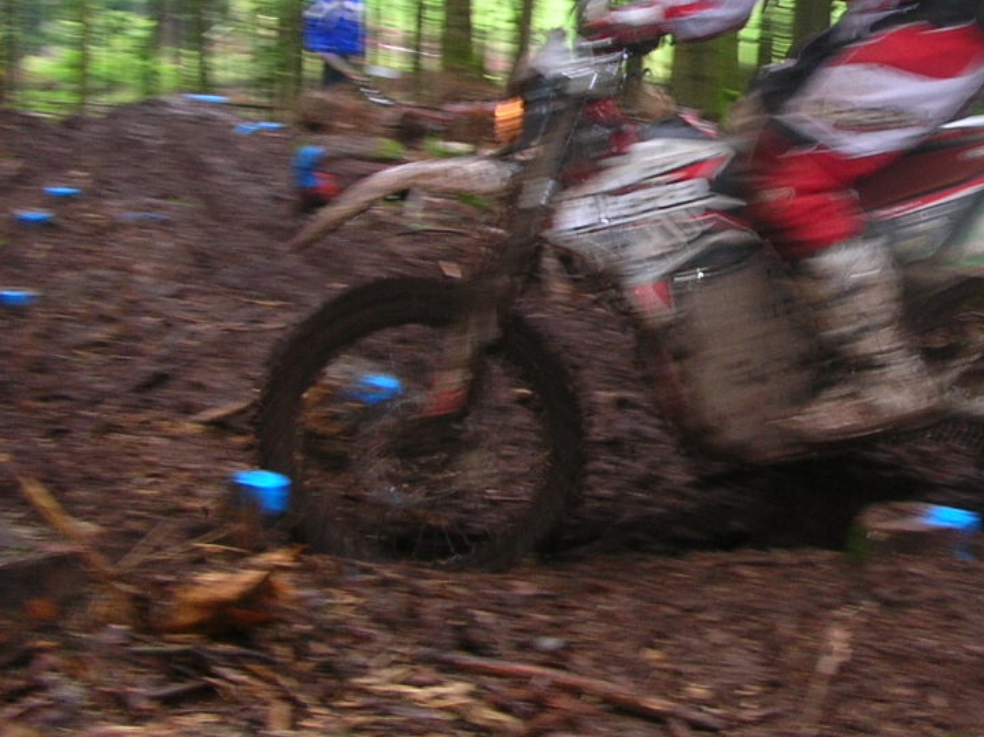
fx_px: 2216
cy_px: 222
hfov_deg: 23.9
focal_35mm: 78
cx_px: 996
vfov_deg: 18.8
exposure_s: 1/30
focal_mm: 5.8
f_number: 2.8
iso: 53
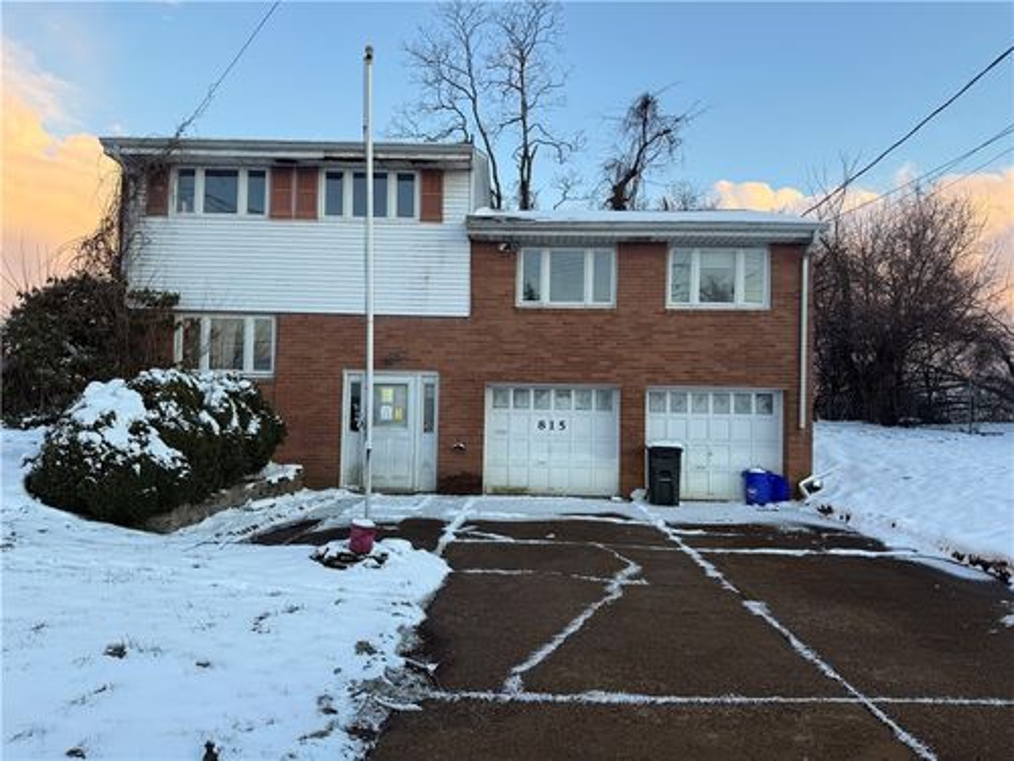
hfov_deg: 71.6
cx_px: 507
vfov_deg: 56.8
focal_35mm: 24
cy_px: 380
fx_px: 703
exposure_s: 1/403
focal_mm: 6.76
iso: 80
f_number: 1.78
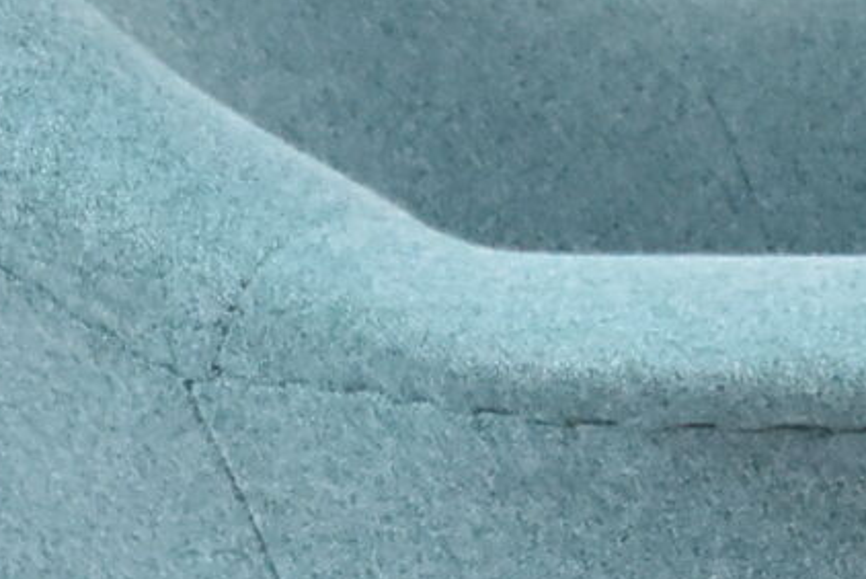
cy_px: 1117
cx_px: 1233
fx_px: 10230
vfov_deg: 3.2
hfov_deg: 4.8
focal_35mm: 425
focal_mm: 40
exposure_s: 1/125
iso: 2000
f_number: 4.8
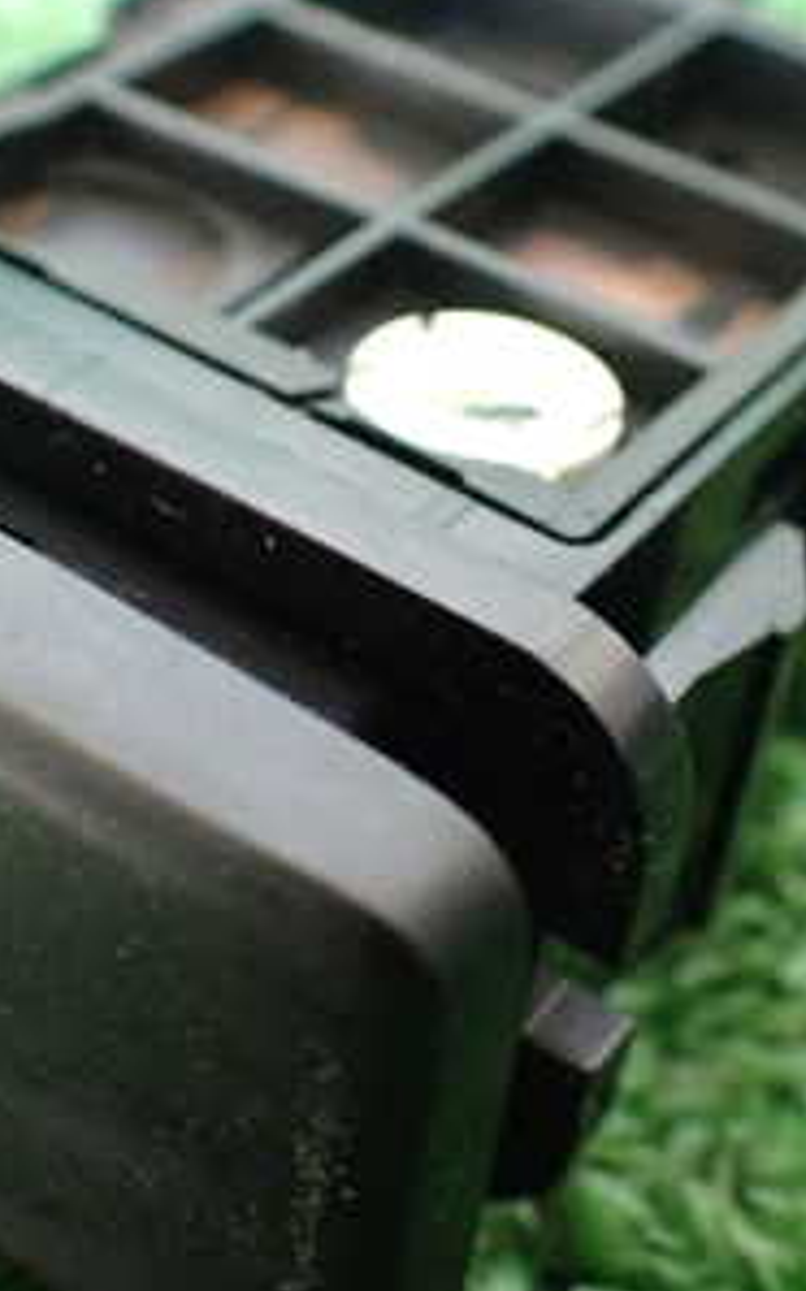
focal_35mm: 64
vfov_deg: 32.0
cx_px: 308
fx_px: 2252
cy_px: 602
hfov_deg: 20.3
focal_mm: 5.4
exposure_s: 1/40
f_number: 2.3
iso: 800
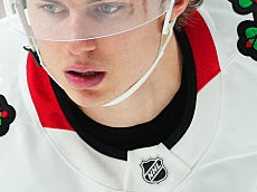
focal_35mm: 1287
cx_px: 246
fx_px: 9545
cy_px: 204
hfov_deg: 1.5
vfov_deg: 1.2
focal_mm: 200
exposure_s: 1/1600
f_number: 2.8
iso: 2500
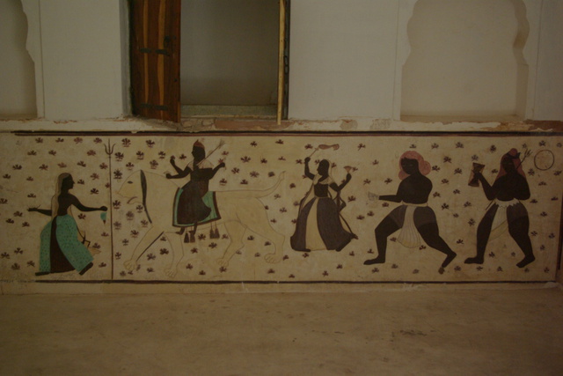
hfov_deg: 37.8
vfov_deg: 25.8
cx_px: 282
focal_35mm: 52
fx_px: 821
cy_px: 188
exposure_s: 1/30
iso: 800
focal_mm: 35
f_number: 4.5
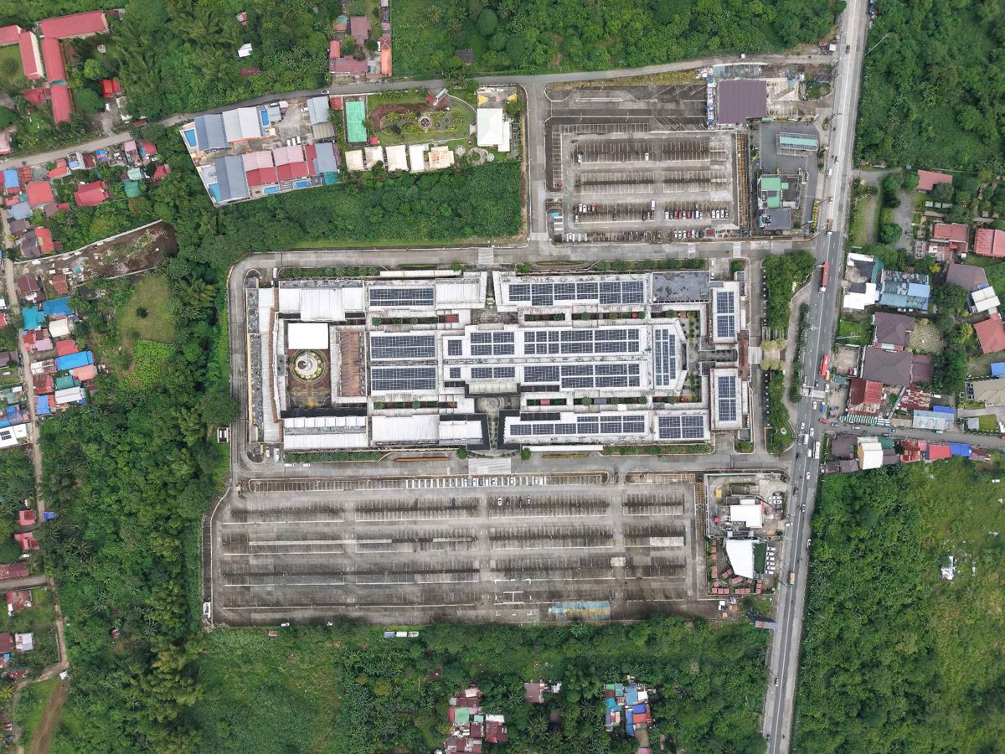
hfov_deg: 71.6
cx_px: 502
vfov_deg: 56.8
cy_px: 377
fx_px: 697
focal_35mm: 24
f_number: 1.8
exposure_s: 1/1600
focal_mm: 8.67
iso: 150
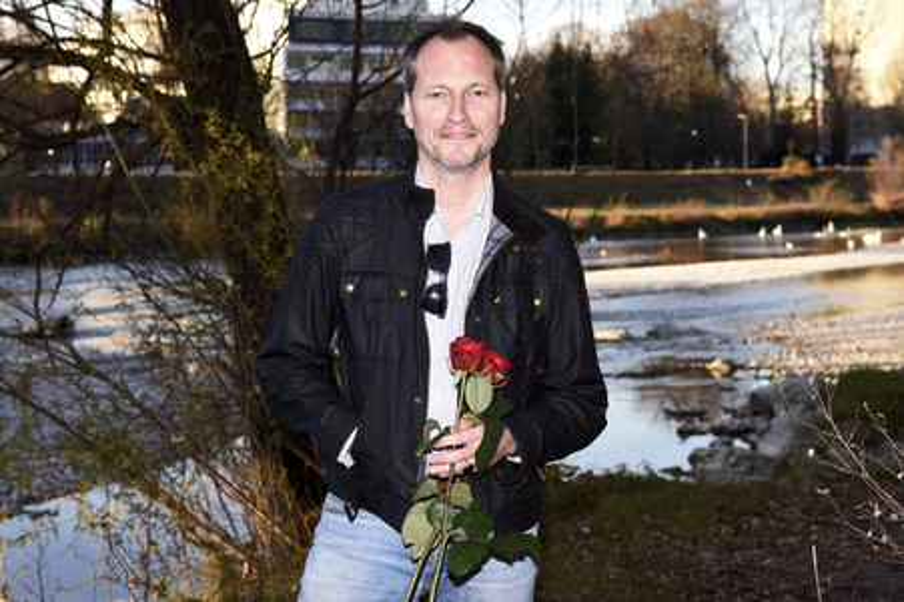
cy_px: 301
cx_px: 452
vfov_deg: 18.2
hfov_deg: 27.0
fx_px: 1882
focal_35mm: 75
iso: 250
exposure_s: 1/100
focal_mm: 75
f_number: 8
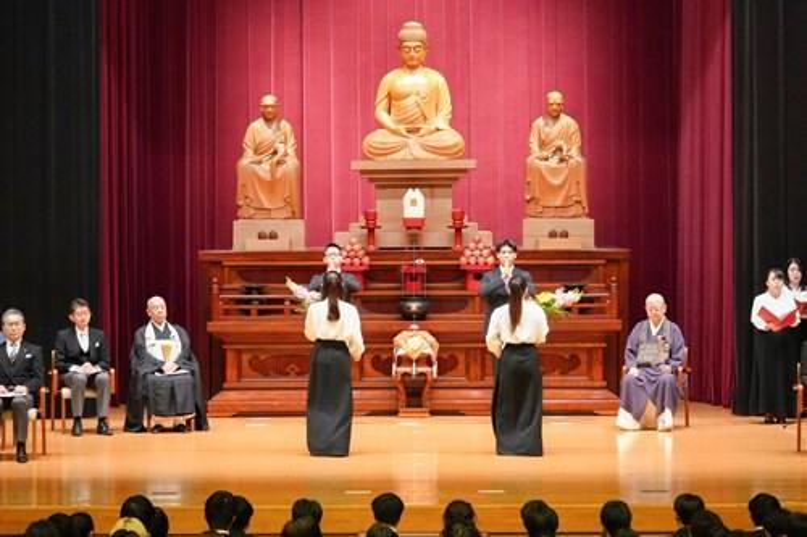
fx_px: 2756
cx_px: 404
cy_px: 268
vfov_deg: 11.1
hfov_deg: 16.7
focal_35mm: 123
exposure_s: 1/125
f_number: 5
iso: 6400
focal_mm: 82
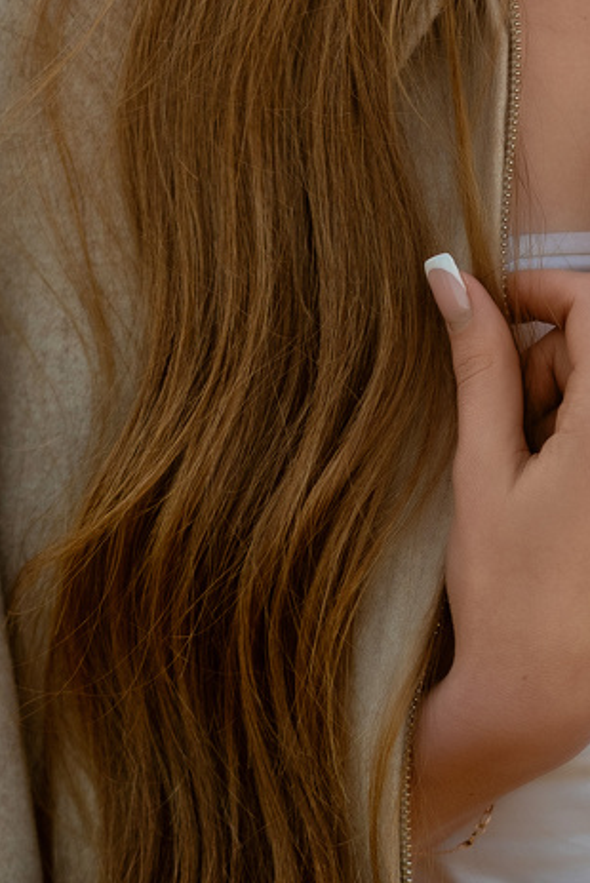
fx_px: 7781
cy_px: 23
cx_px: 566
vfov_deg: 6.5
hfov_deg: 4.3
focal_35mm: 317
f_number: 2.8
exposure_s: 1/640
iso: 100
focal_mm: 105
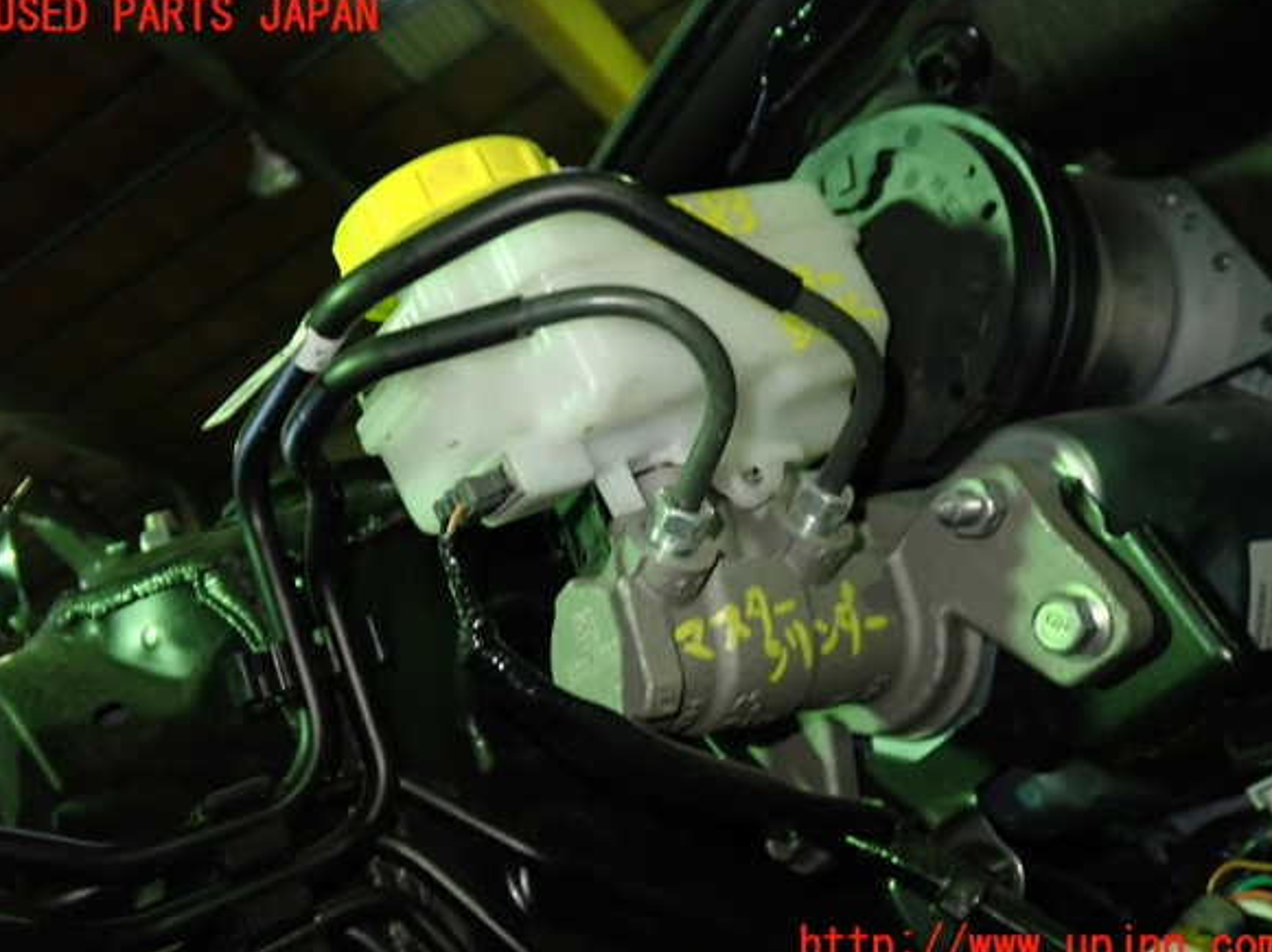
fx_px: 1138
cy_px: 481
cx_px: 637
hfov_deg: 58.4
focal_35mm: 31
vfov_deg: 45.4
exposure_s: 1/30
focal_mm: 5.4
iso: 320
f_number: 2.3
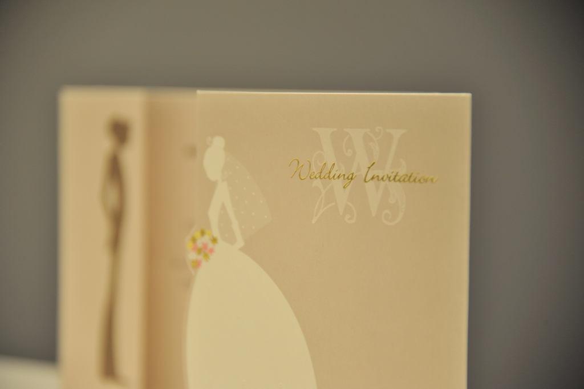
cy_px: 194
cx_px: 292
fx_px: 4863
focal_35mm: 300
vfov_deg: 4.6
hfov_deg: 6.9
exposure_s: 1/25
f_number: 5.6
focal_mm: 300
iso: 800
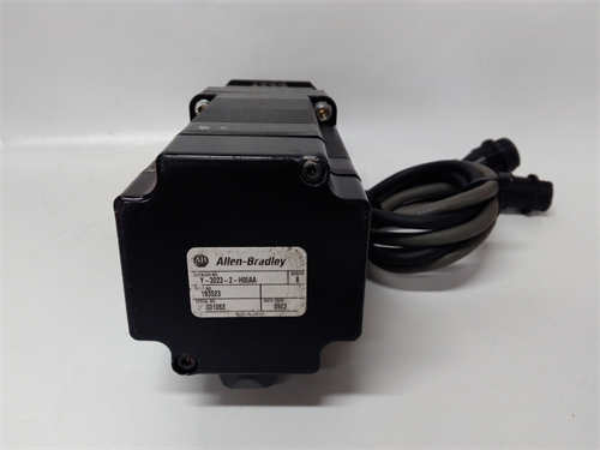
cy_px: 225
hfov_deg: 65.3
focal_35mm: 27
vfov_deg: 51.4
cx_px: 300
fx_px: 468
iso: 224
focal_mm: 3.79
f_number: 2
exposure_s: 1/33
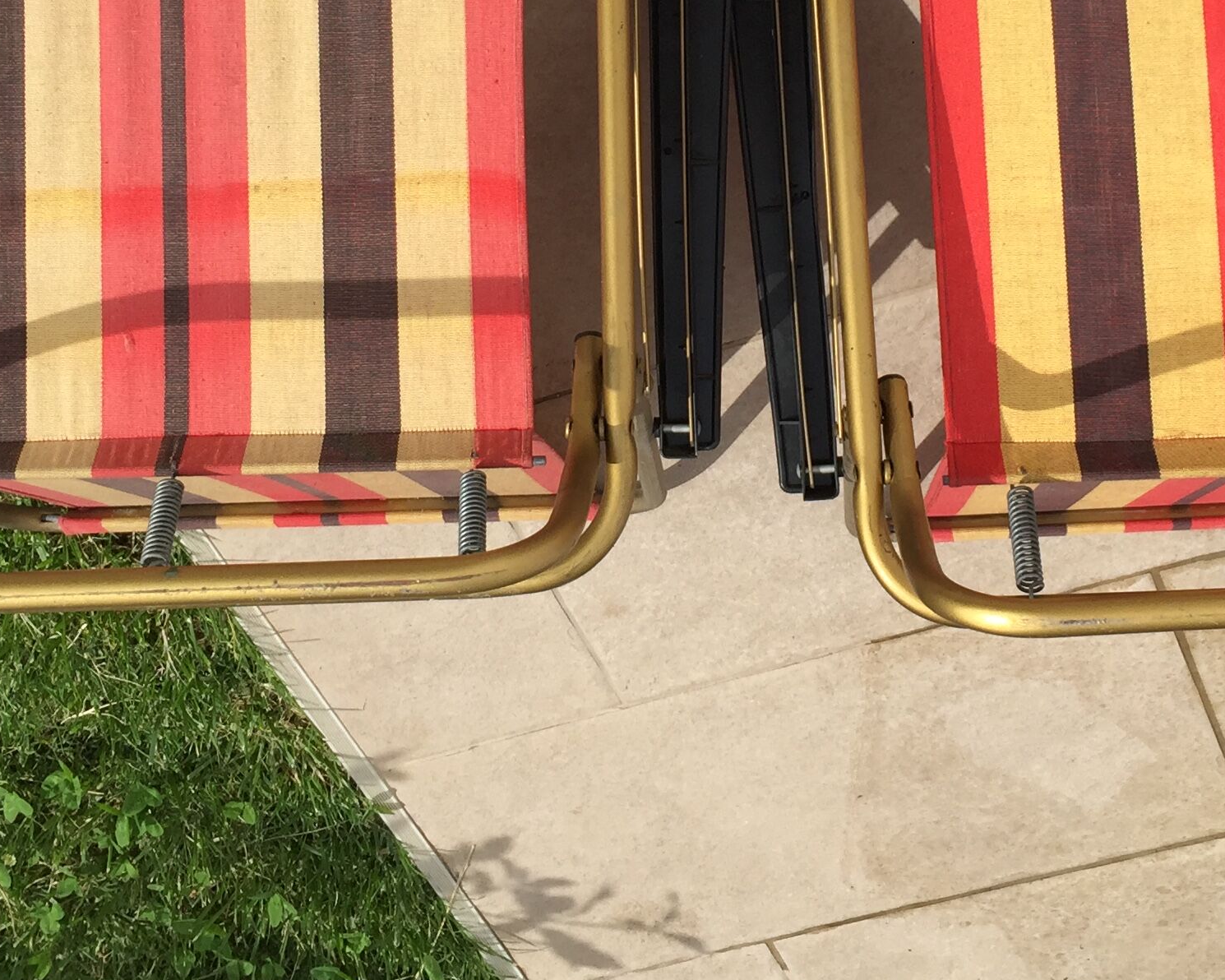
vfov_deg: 24.0
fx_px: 2248
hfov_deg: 30.5
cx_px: 686
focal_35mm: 62
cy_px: 125
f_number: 2.2
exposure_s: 1/2639
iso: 32
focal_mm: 4.15
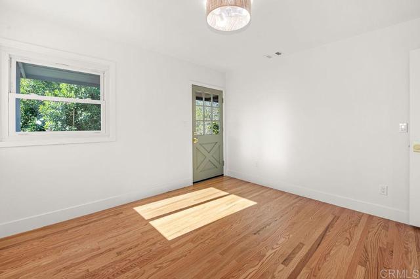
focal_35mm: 15
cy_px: 140
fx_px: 175
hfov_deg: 100.4
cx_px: 210
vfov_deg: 77.3
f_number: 6.3
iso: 100
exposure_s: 1/30
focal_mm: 15
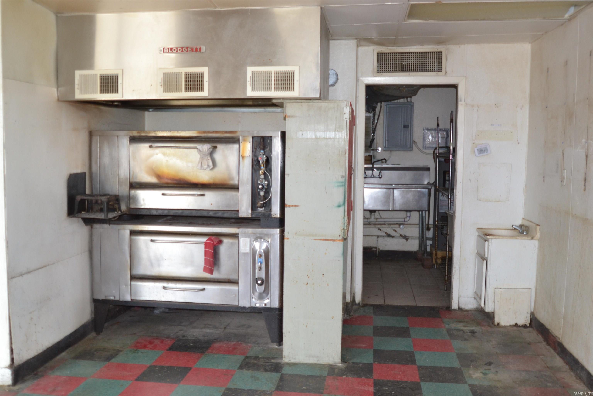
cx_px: 296
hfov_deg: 53.1
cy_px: 198
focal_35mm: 36
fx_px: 593
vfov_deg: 36.9
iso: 800
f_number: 4.5
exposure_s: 1/30
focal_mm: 24
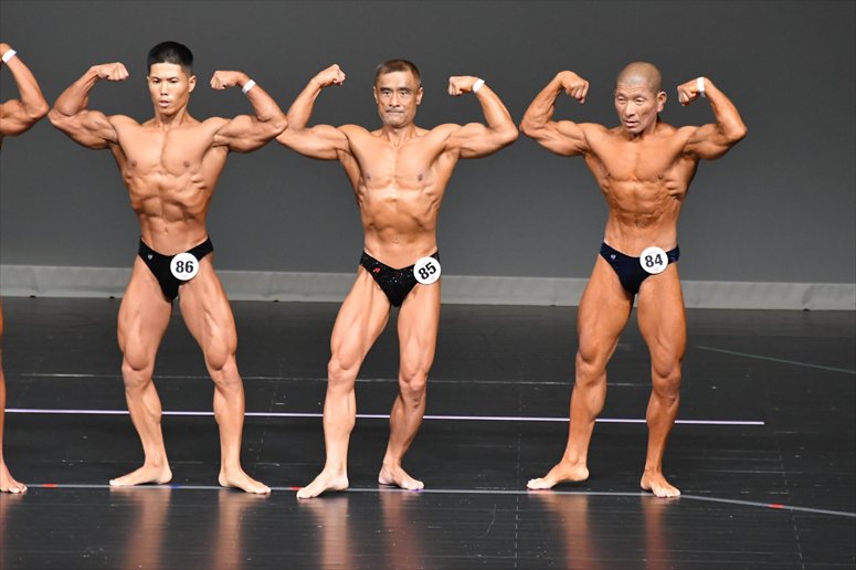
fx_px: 8199
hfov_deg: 6.0
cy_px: 285
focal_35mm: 345
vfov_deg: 4.0
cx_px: 428
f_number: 5.6
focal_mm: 230
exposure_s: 1/400
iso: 5000
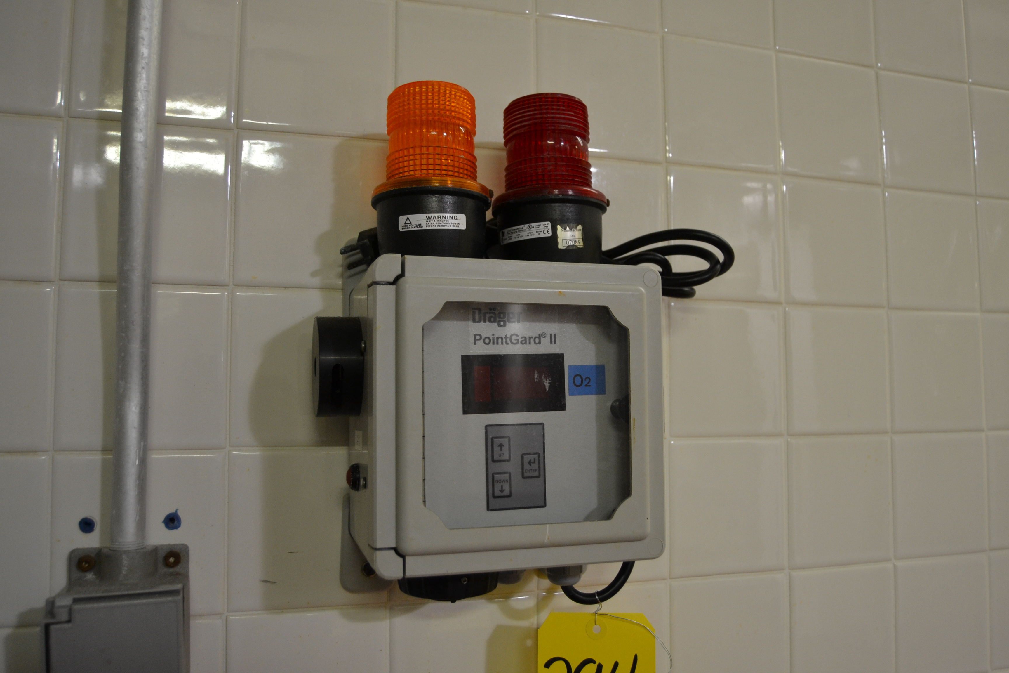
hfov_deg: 61.9
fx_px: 841
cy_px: 336
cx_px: 504
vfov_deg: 43.6
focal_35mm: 30
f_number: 3.5
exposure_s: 1/60
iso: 640
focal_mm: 20
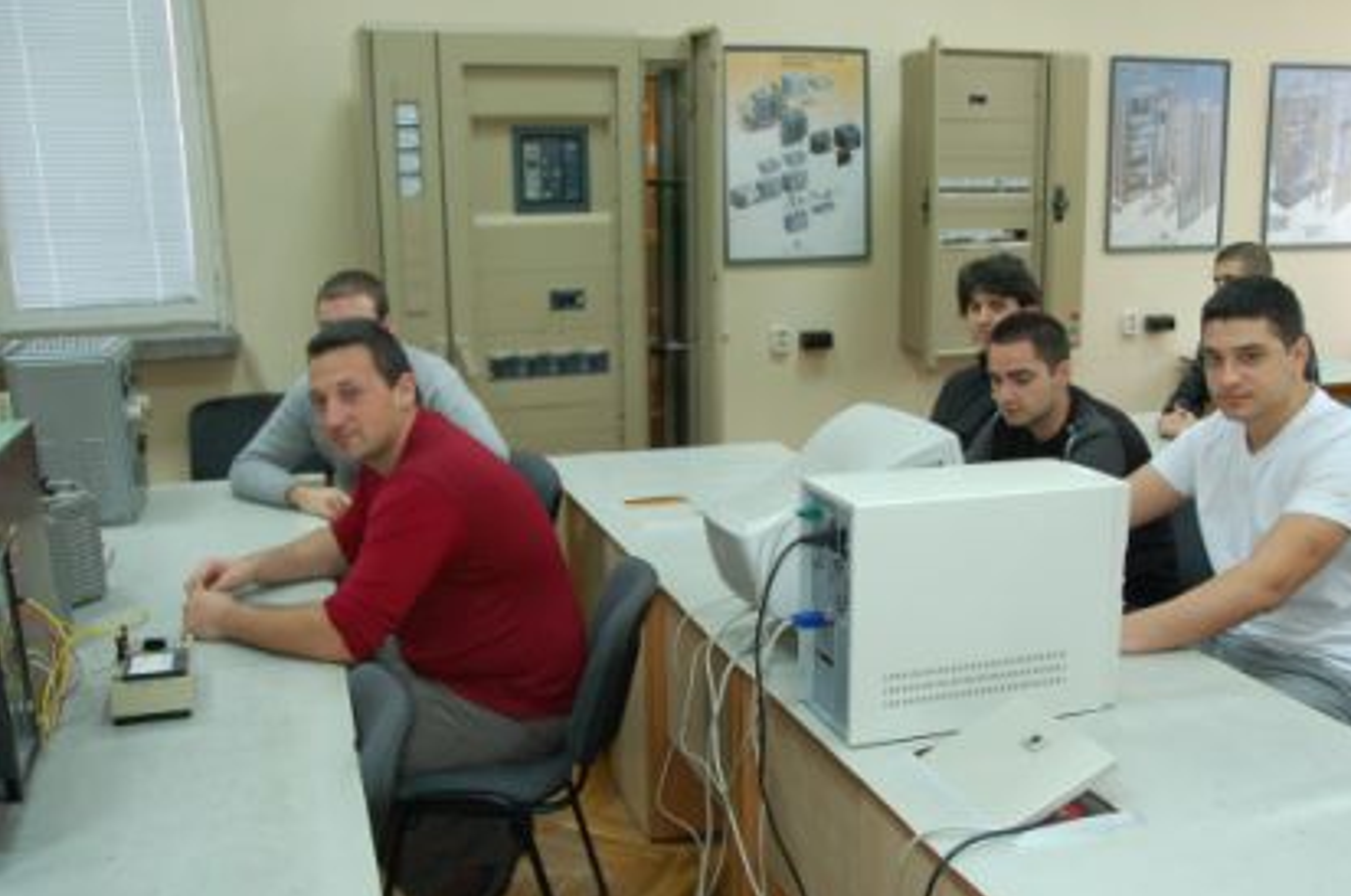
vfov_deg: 37.7
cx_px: 785
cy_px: 491
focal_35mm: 35
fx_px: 1311
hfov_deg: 54.2
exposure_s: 1/40
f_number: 3.8
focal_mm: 20
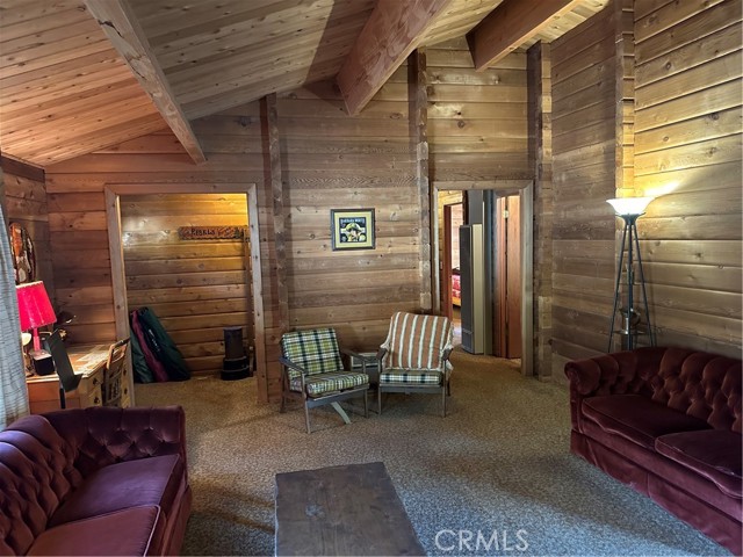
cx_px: 372
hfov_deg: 71.6
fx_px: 515
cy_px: 278
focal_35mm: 24
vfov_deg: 56.8
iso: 800
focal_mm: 6.86
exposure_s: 1/30
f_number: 1.78
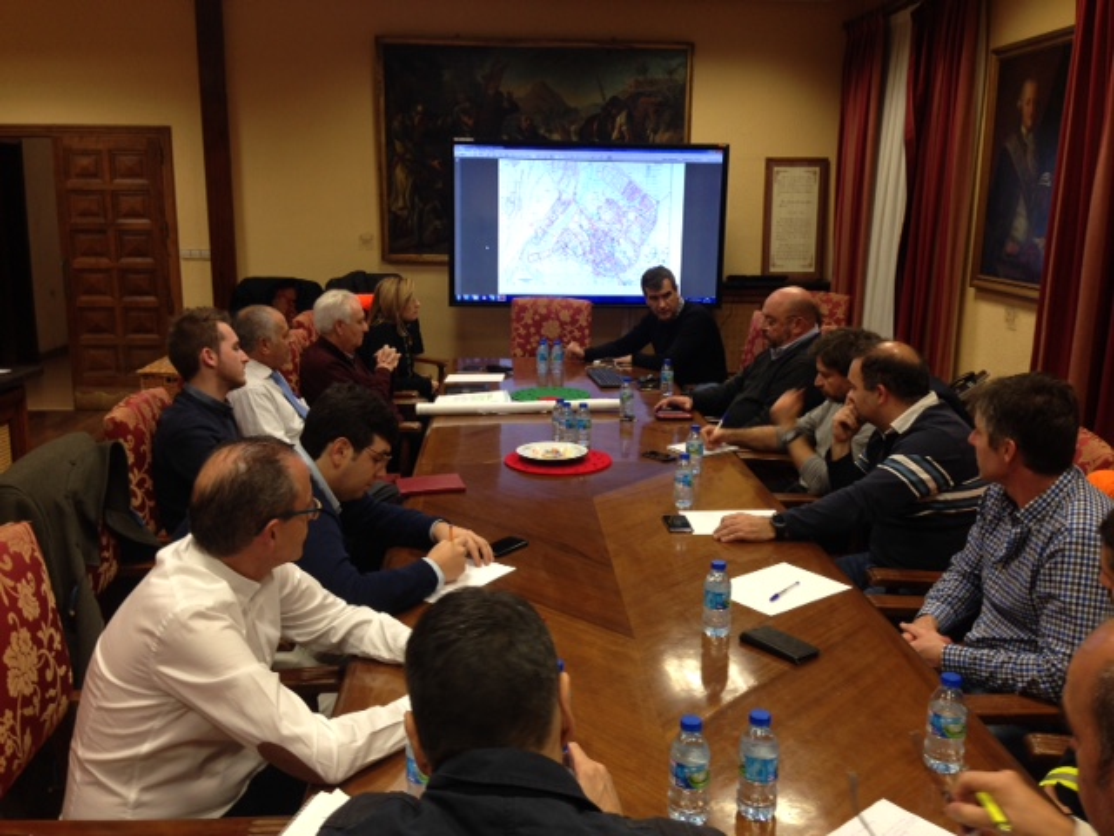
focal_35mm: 33
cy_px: 418
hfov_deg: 55.4
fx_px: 1062
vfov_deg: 42.9
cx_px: 557
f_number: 2.4
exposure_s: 1/20
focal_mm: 4.12
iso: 64
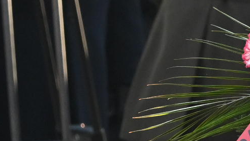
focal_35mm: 649
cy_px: -58
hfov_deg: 3.3
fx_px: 4303
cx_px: 572
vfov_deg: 1.9
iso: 1600
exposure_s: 1/800
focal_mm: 73
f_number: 4.8
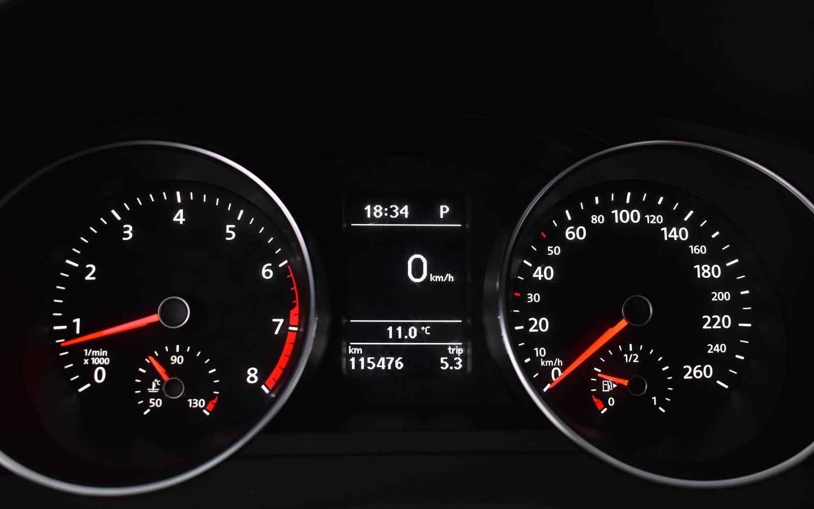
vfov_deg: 35.8
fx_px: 788
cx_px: 408
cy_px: 272
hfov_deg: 54.6
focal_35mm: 36
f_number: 3.8
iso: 1400
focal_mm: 23
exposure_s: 1/40
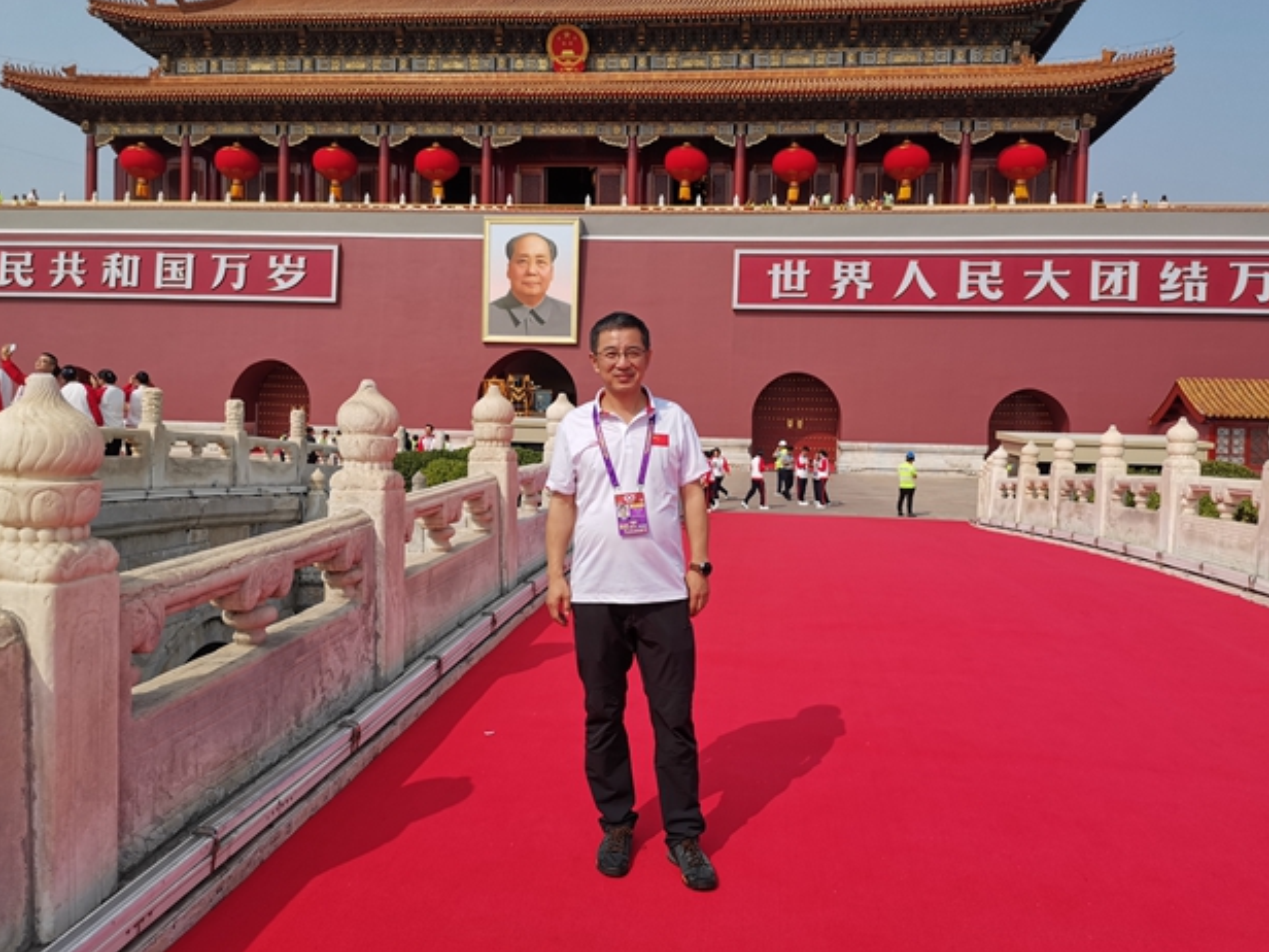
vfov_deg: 51.3
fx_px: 990
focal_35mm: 27
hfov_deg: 65.3
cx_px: 657
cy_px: 460
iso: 50
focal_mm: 4.75
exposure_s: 1/2387
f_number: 1.8
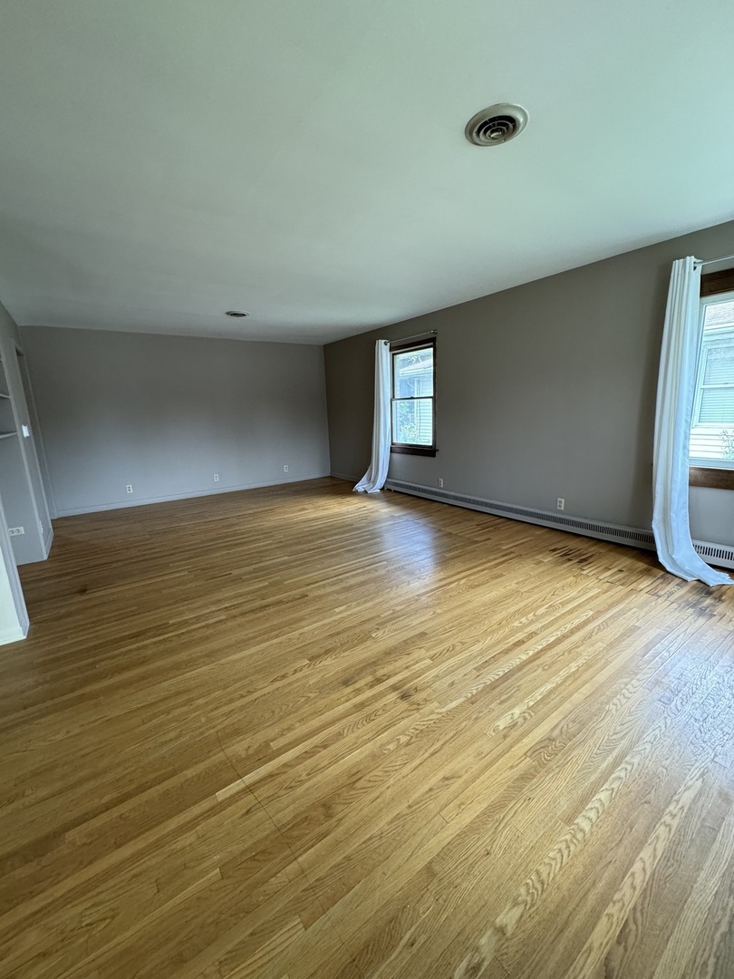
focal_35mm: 14
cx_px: 367
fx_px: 396
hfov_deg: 85.7
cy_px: 490
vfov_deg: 102.1
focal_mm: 2.22
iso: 250
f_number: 2.2
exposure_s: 1/120
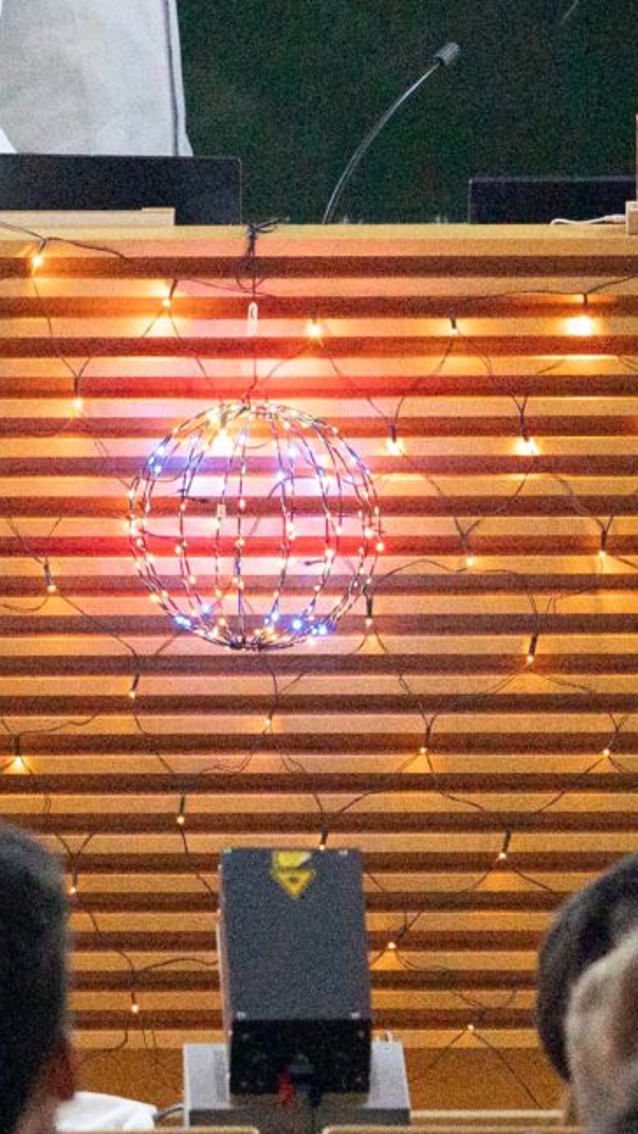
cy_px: 90
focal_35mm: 352
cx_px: 314
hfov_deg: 3.5
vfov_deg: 6.1
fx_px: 10585
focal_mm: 85
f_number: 3.2
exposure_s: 1/160
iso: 2000
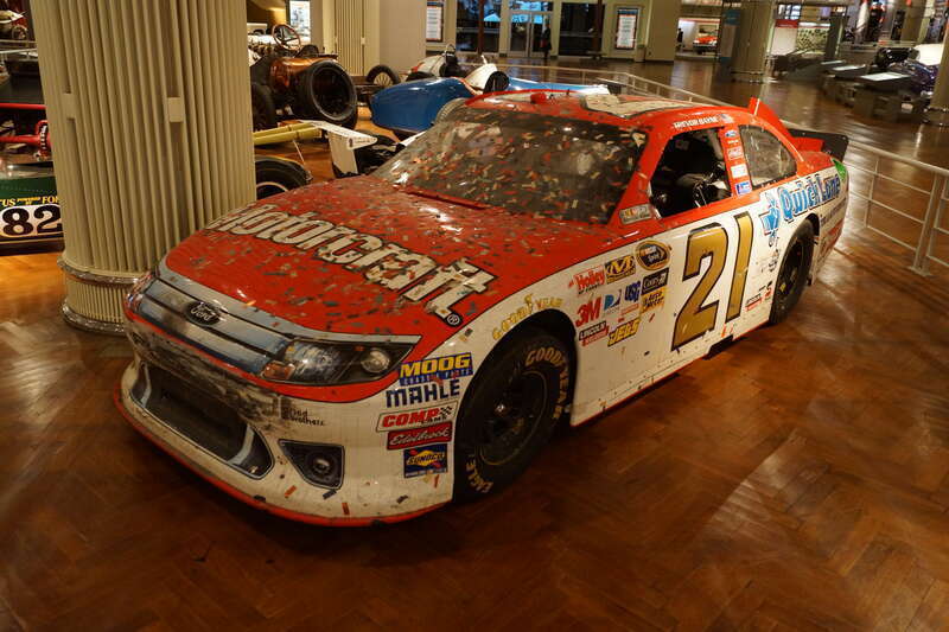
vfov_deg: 43.6
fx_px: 791
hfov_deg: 61.9
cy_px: 316
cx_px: 474
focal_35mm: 30
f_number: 4
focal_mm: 20
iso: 1250
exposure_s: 1/60
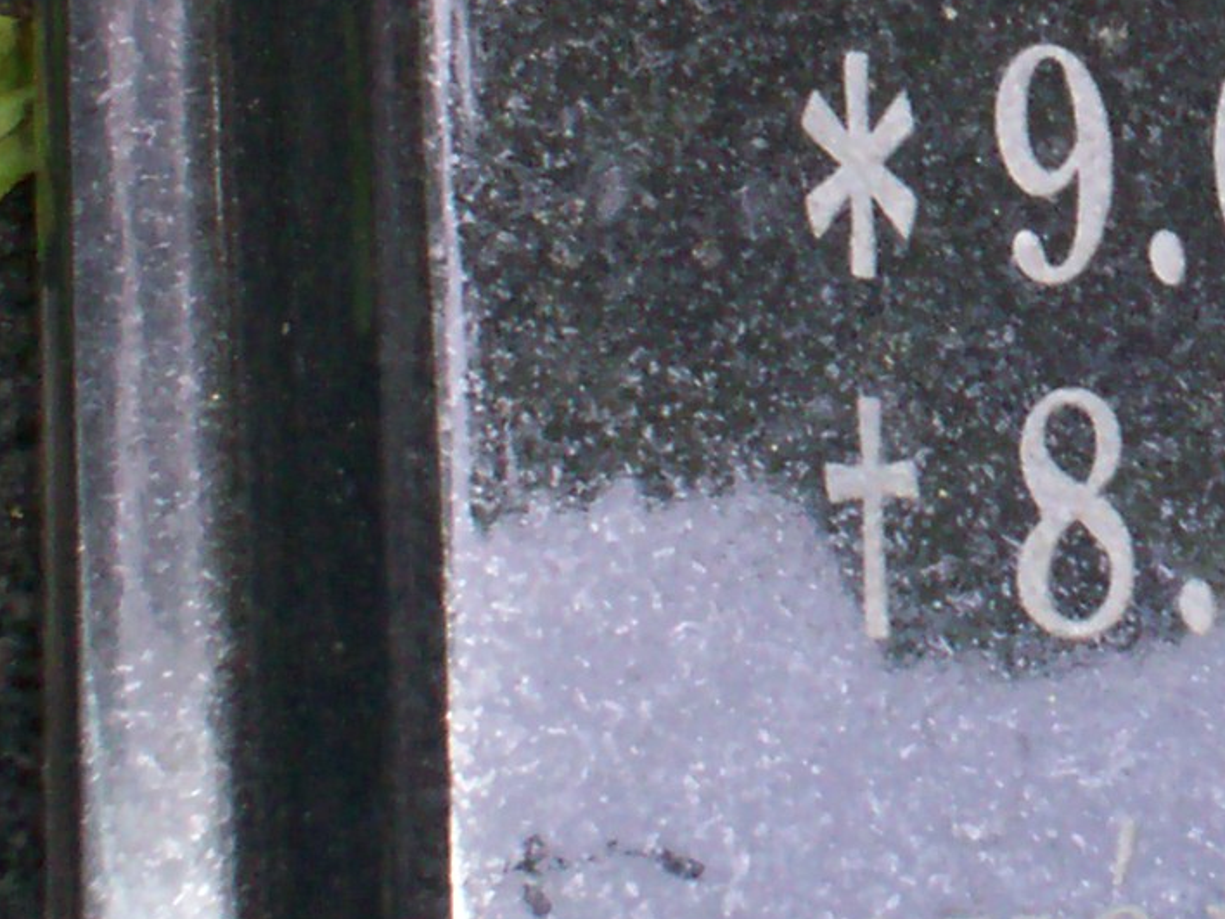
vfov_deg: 11.1
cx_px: 1547
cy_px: -128
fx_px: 4636
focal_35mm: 131
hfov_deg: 14.5
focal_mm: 6
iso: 140
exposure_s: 1/60
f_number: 4.5
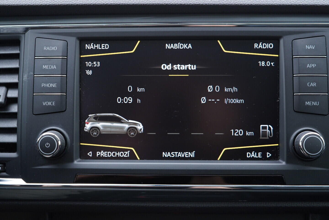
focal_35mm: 36
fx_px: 329
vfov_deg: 36.9
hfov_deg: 53.1
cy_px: 110
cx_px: 164
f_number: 2.8
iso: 400
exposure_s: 1/40
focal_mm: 24
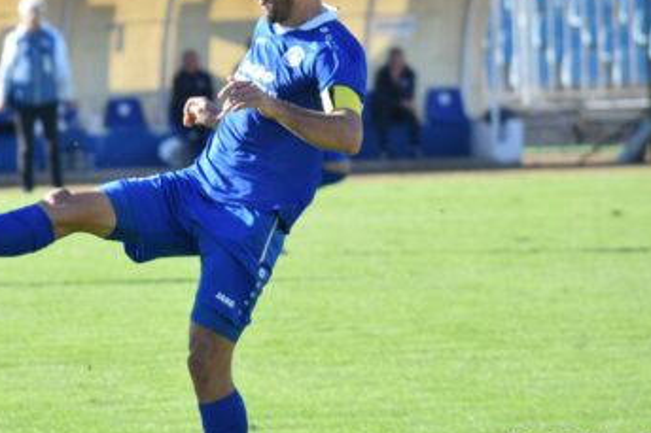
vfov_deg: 2.9
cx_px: 176
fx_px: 8440
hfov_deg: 4.4
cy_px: 81
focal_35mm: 467
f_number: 5
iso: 400
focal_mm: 170
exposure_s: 1/800
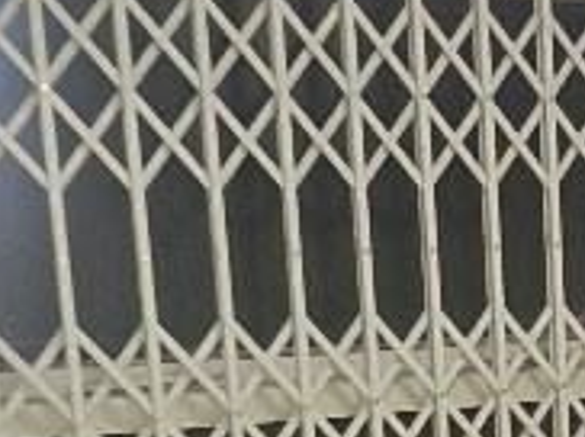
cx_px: 739
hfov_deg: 22.0
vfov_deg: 17.6
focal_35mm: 81
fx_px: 1367
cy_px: 466
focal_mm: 4
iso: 200
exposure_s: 1/30
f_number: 3.4
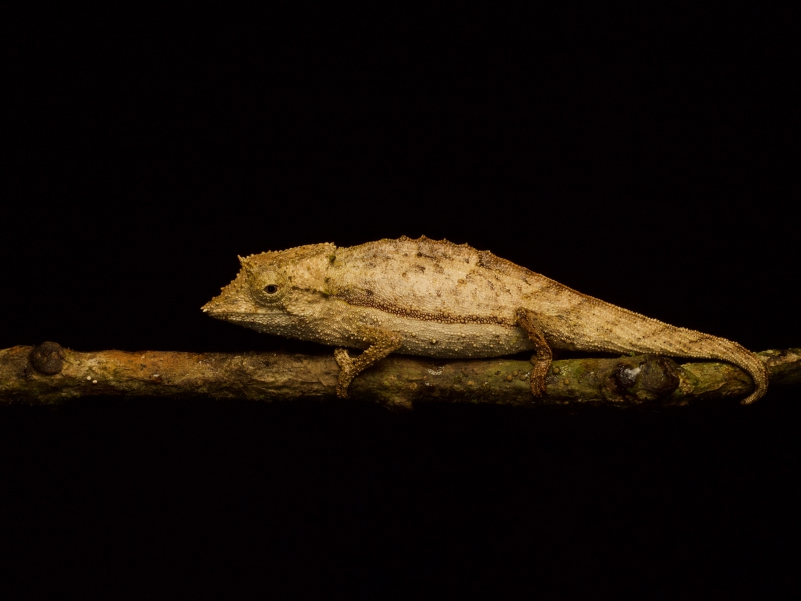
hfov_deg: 16.4
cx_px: 400
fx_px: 2777
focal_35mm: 120
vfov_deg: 12.3
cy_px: 300
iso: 800
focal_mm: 60
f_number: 14
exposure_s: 1/60
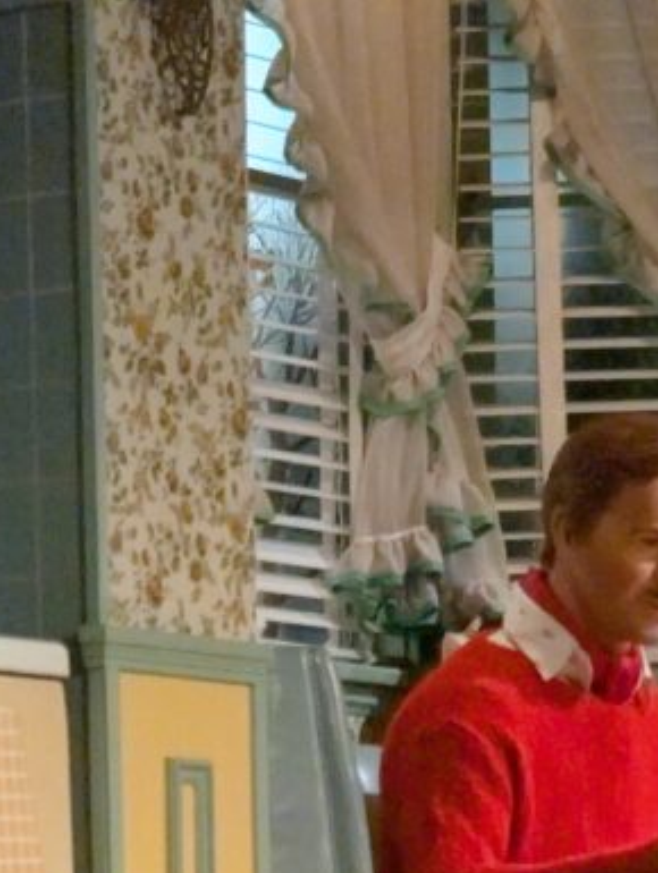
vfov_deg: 7.8
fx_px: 6369
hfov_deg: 5.9
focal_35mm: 252
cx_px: 400
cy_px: 999
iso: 3655
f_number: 2.8
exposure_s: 1/120
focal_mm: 17.91
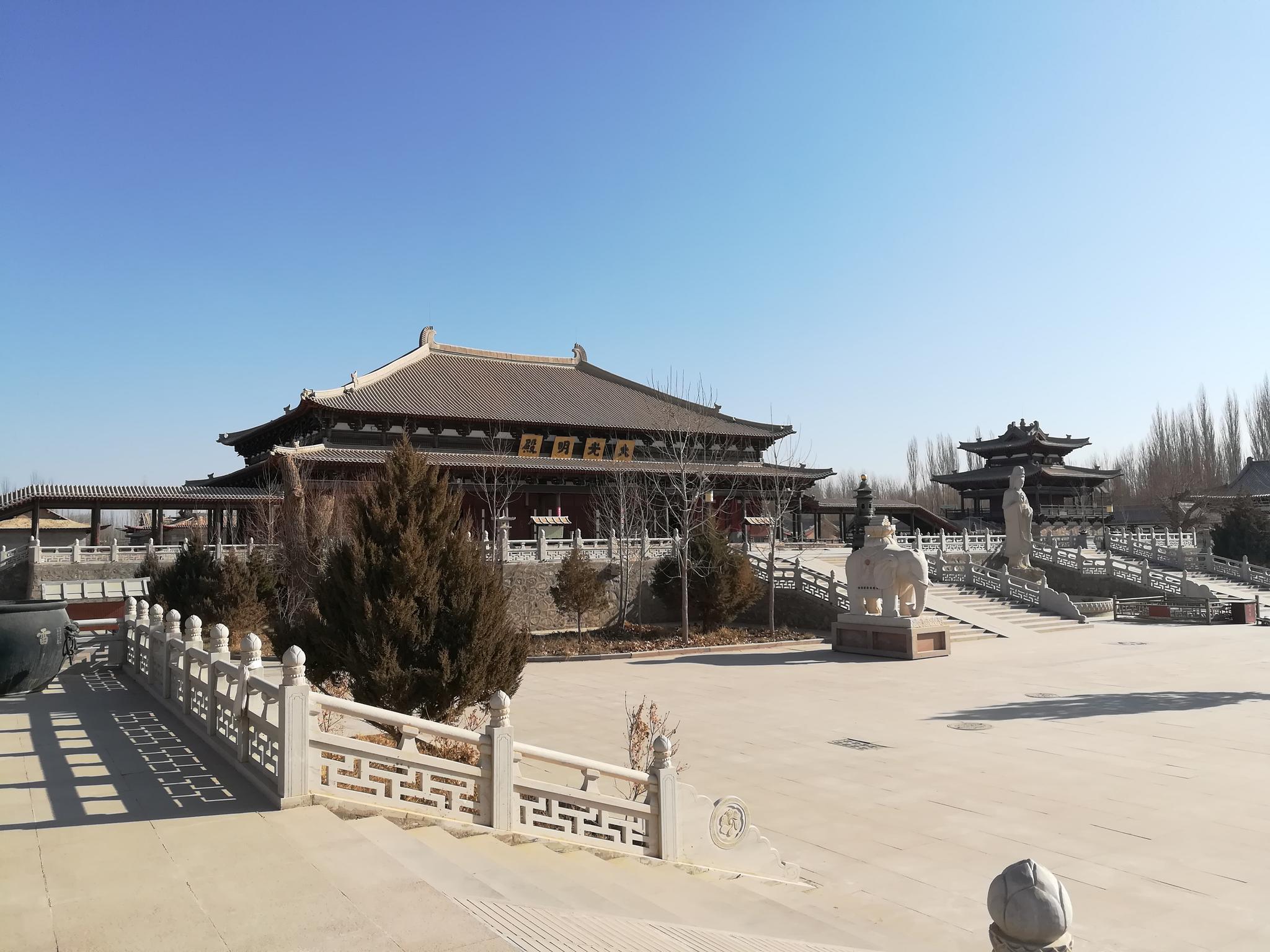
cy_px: 476
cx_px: 635
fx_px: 954
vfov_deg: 53.1
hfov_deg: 67.3
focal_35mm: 26
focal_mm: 3.83
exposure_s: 1/1290
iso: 50
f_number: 2.2
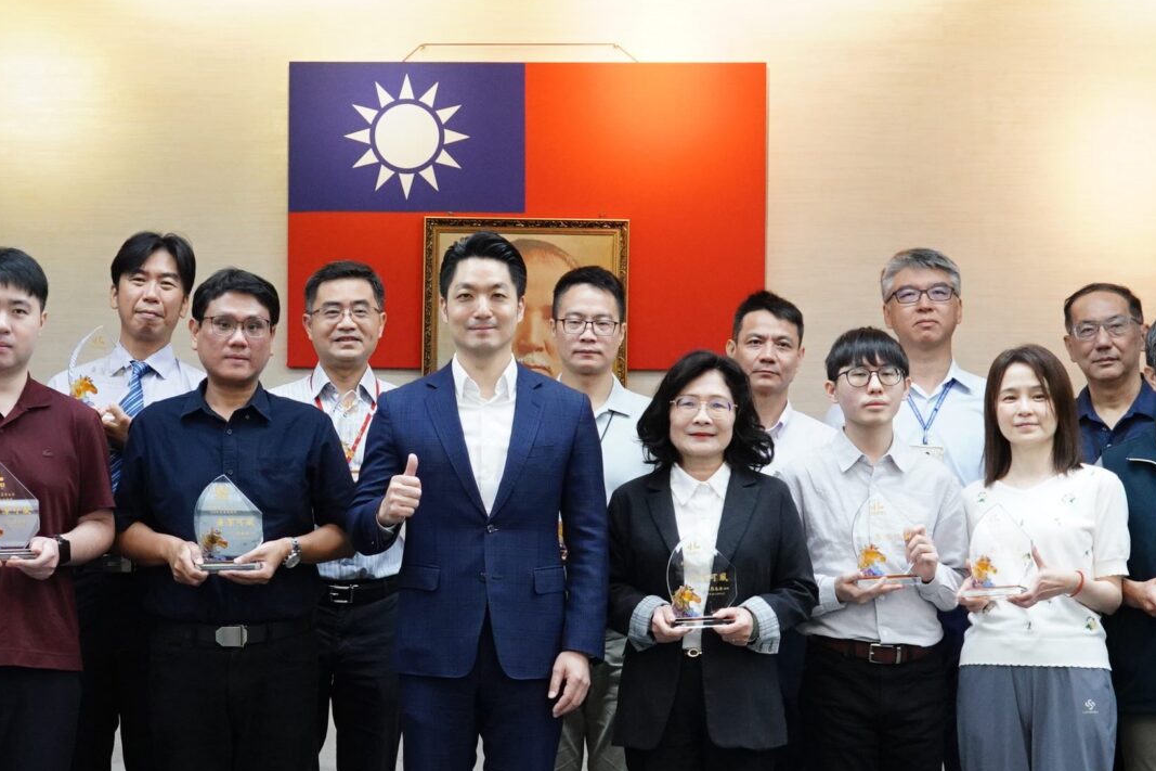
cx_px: 372
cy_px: 365
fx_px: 2697
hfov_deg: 24.1
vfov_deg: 16.3
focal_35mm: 84
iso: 3200
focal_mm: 35
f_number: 5.6
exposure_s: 1/160
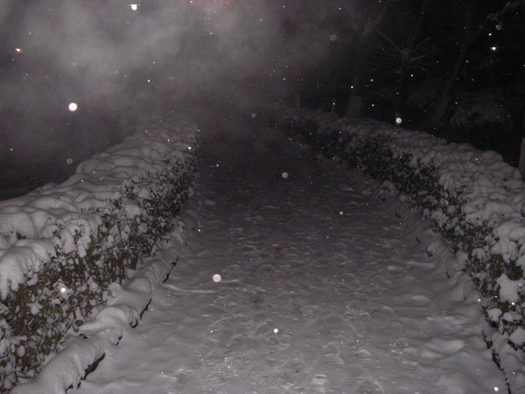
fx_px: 576
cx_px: 262
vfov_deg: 37.7
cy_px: 197
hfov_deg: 49.0
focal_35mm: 38
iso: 200
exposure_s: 1/30
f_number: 3.3
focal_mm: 6.3
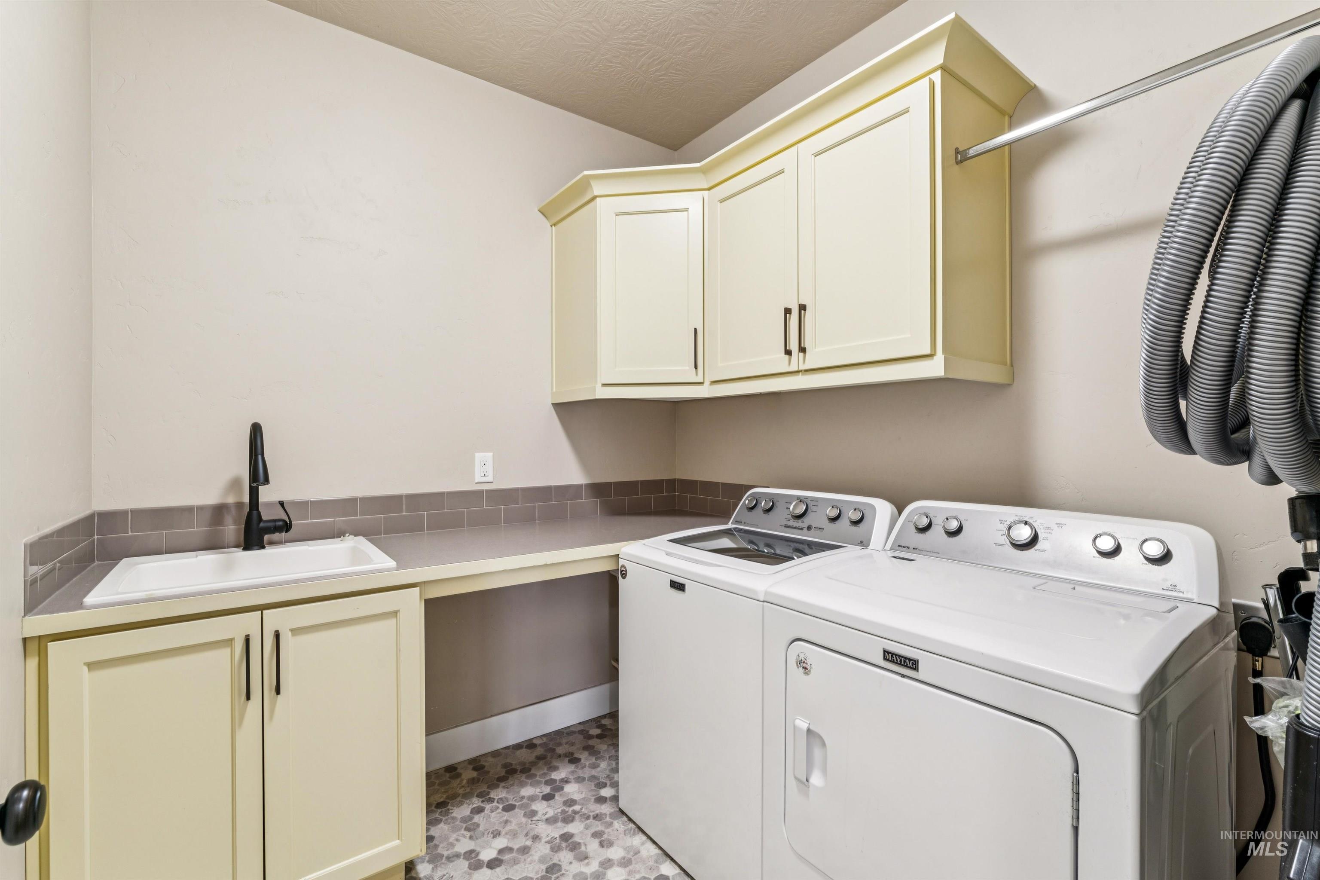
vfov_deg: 74.1
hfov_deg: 97.1
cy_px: 440
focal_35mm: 16
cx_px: 660
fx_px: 583
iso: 400
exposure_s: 1/2.5
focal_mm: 15.9
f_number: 13
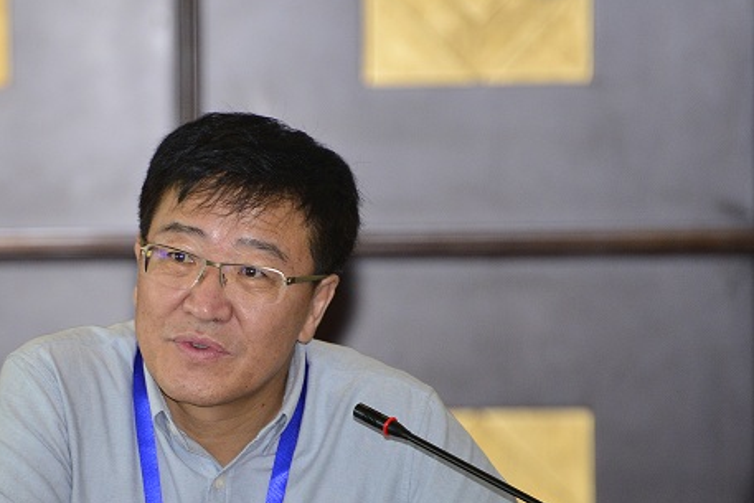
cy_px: 369
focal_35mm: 494
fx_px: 10349
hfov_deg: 4.2
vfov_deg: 2.8
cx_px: 186
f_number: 5.6
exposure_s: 1/100
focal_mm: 300
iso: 1600
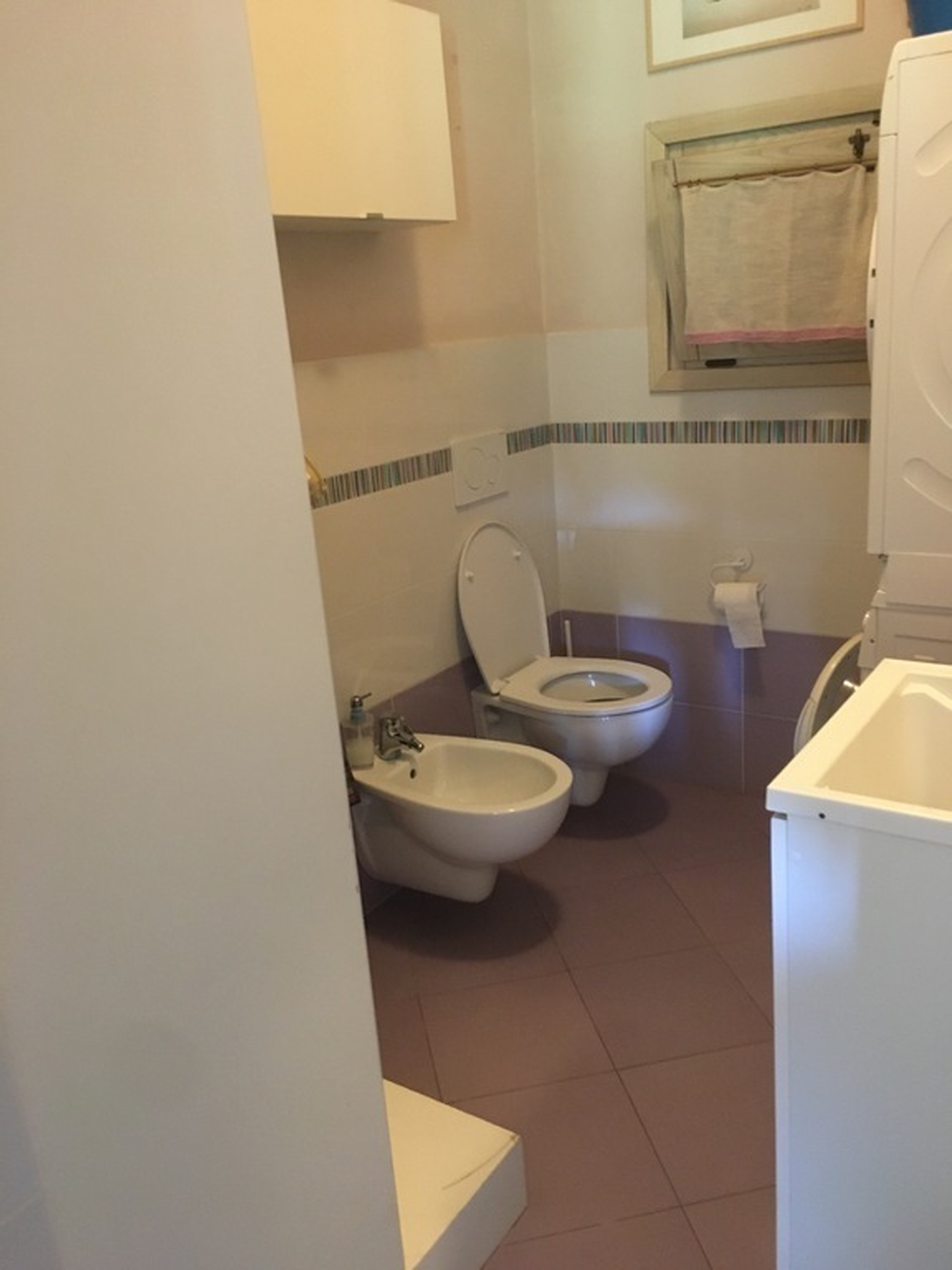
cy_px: 635
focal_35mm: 29
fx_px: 1063
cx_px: 476
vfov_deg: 61.7
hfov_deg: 48.2
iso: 400
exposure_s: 1/17
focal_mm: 4.15
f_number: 2.2
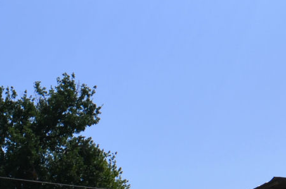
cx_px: -74
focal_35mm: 72
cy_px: 275
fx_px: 572
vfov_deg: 17.2
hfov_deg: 24.8
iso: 100
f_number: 9
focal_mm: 11
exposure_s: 1/320
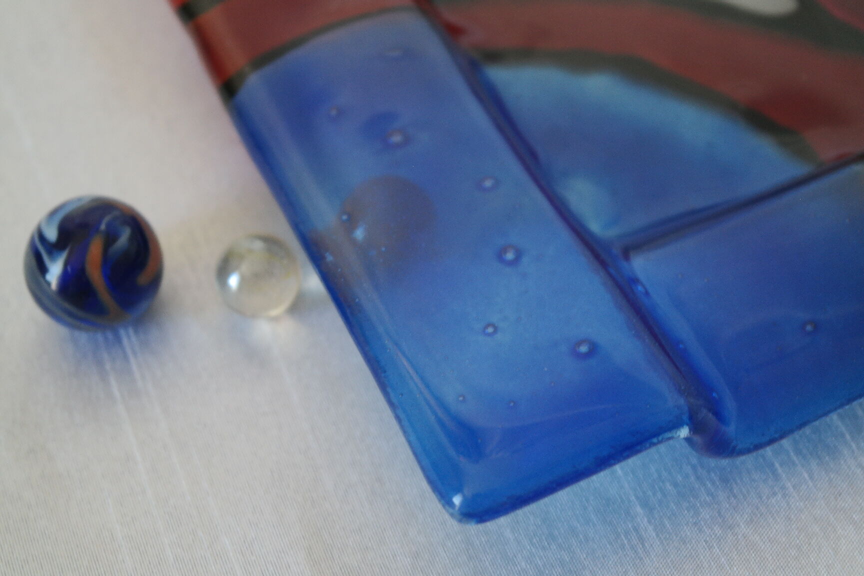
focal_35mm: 77
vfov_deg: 17.7
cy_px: 288
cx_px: 432
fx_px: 1848
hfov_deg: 26.3
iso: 800
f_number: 5.6
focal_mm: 50
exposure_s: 1/30
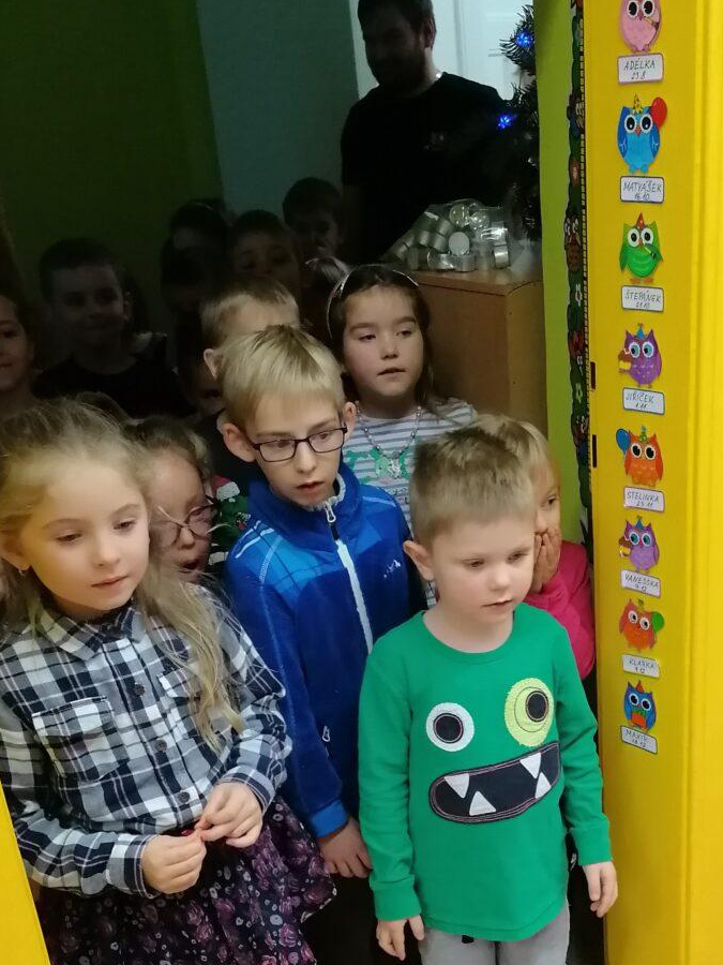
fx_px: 1337
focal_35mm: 48
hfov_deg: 30.0
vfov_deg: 38.6
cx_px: 504
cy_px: 726
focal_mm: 4.75
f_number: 1.8
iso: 500
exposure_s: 1/100
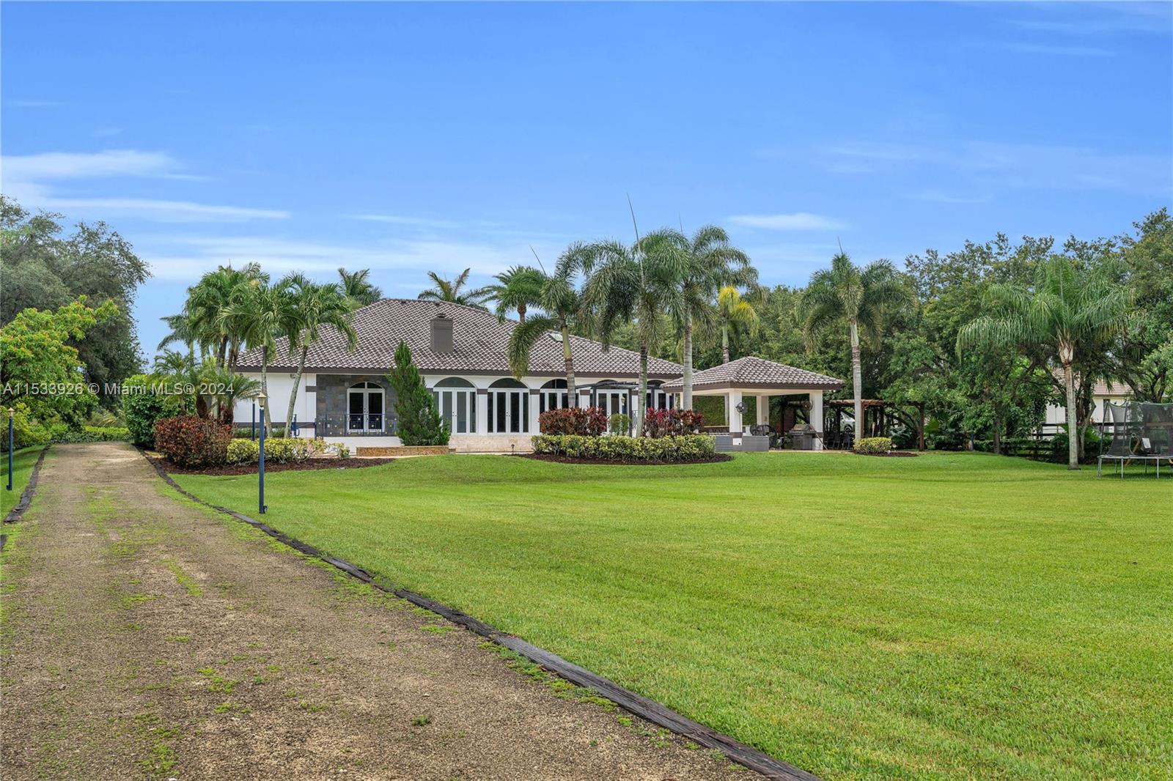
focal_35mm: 35
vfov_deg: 37.8
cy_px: 390
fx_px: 1140
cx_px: 586
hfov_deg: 54.4
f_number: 9
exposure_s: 1/1000
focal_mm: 35
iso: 320
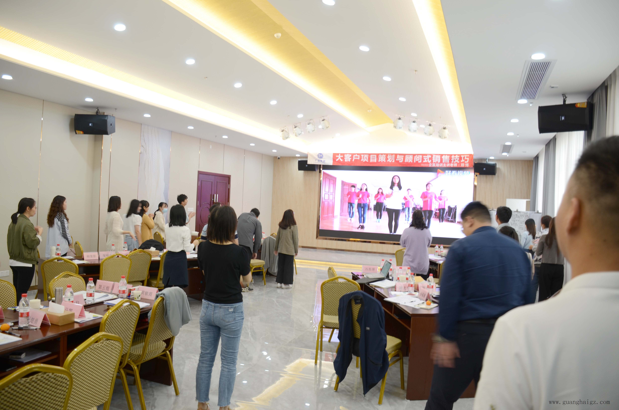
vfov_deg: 47.7
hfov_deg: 67.5
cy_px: 205
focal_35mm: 27
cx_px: 310
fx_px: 463
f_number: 3.5
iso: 100
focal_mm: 18
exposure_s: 1/15
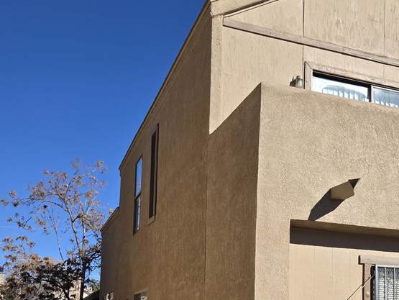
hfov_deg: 34.8
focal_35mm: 53
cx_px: 328
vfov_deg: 26.6
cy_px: 272
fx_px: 611
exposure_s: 1/2384
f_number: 1.8
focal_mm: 5.4
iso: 25
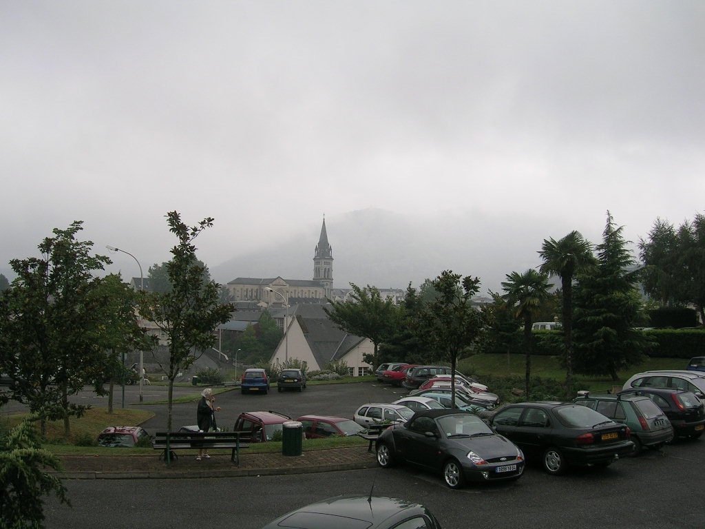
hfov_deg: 52.6
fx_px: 713
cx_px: 352
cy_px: 264
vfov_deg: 40.7
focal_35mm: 35
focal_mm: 5.4
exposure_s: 1/130
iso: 50
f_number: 4.8
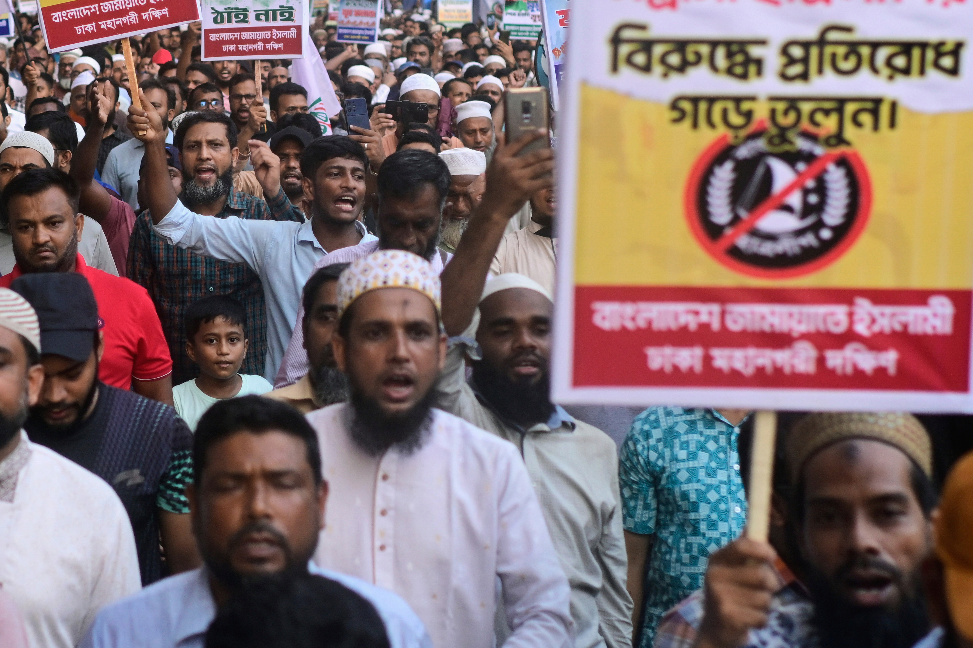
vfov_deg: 16.8
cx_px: 221
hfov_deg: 24.7
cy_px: 162
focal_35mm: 81
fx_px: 2188
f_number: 2.8
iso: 500
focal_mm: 35
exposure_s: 1/250
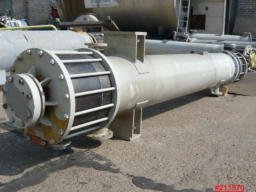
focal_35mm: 38
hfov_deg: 49.0
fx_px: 281
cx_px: 128
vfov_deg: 37.7
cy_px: 96
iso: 100
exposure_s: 1/200
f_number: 8
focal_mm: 4.6
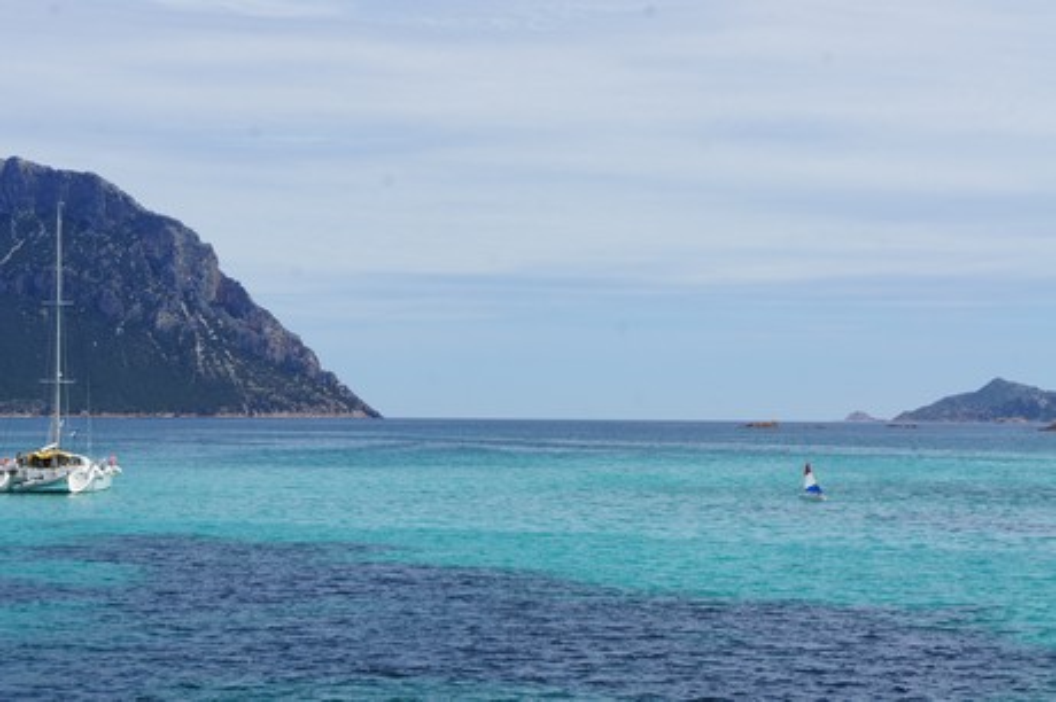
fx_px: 2418
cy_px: 351
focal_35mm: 82
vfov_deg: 16.5
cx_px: 528
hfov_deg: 24.6
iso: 200
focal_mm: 55
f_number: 13
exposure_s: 1/320
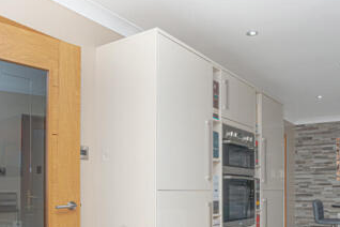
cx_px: 238
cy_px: 201
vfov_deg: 37.6
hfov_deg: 55.5
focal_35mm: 33
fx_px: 312
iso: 250
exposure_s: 1/60
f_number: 9
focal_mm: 16
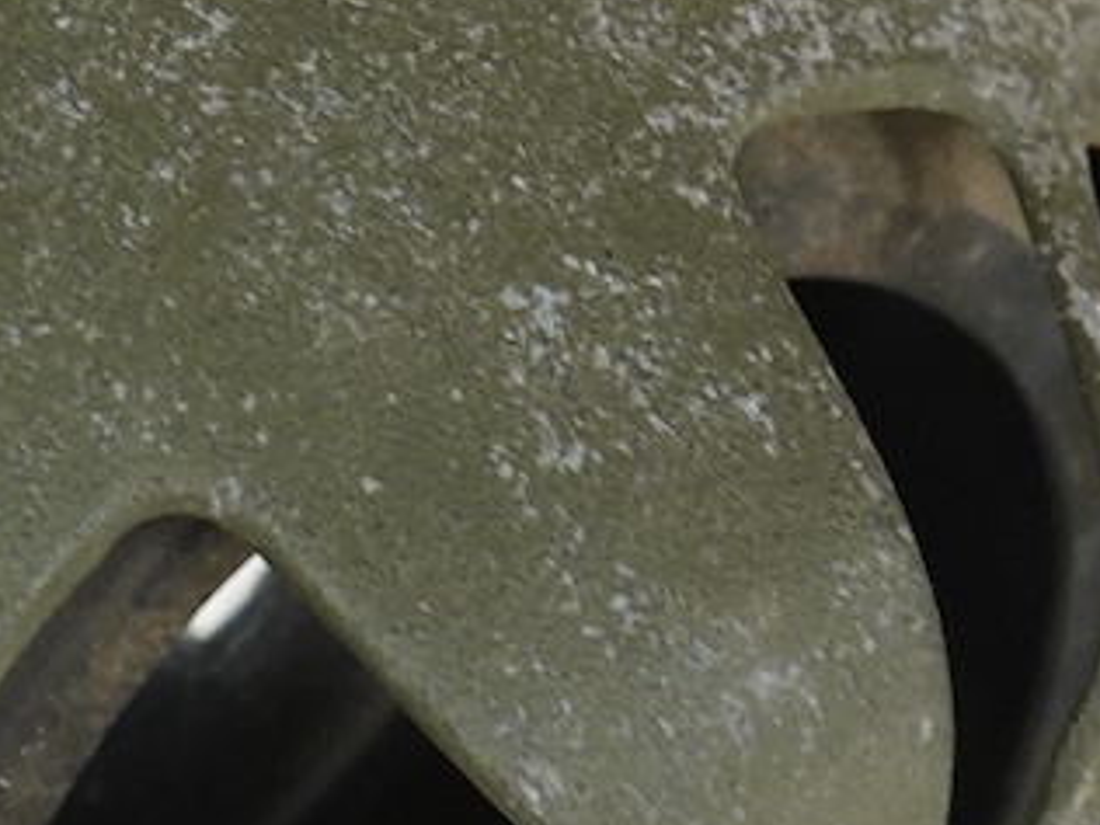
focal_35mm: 225
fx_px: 7150
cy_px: 266
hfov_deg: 8.6
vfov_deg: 6.6
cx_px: -496
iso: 3200
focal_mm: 43
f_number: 4.5
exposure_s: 1/125
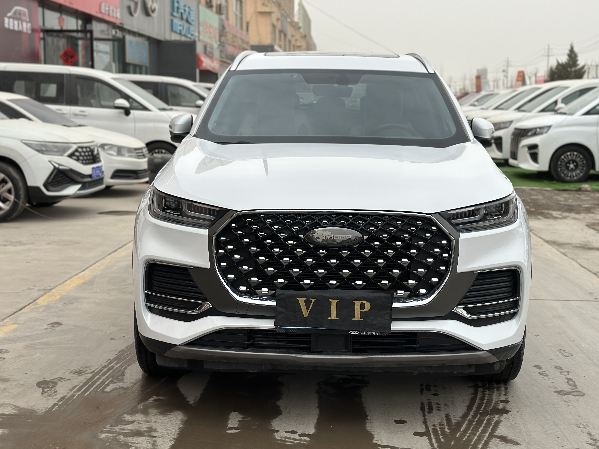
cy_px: 219
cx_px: 316
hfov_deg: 35.5
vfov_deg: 27.0
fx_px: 934
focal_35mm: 54
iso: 100
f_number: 1.78
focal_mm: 6.86
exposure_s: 1/4367
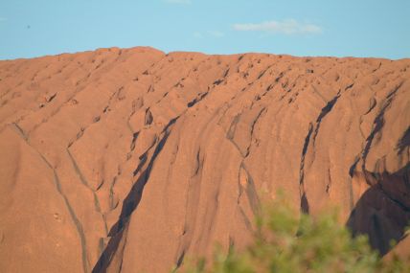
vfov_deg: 4.6
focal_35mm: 300
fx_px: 3415
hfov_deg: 6.9
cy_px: 136
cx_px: 205
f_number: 5.6
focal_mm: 200
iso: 100
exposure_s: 1/250
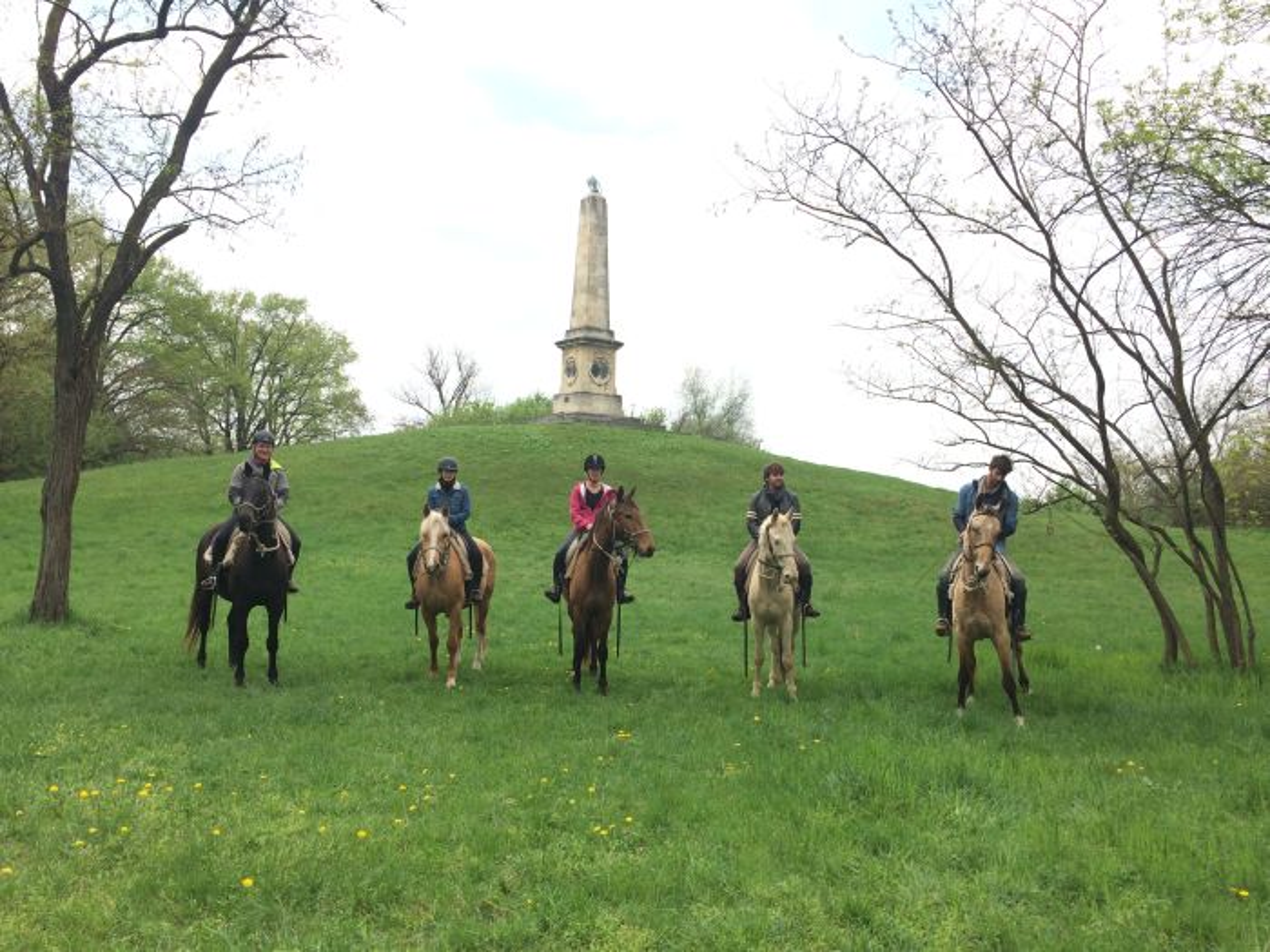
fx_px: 1064
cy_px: 476
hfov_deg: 61.7
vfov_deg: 48.2
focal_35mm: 29
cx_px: 635
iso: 32
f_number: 2.2
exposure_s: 1/1001
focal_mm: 4.15
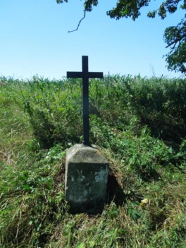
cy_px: 124
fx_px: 179
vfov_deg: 69.4
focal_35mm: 25
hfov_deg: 54.9
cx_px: 93
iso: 400
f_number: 6.6
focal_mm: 4.5
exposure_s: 1/800
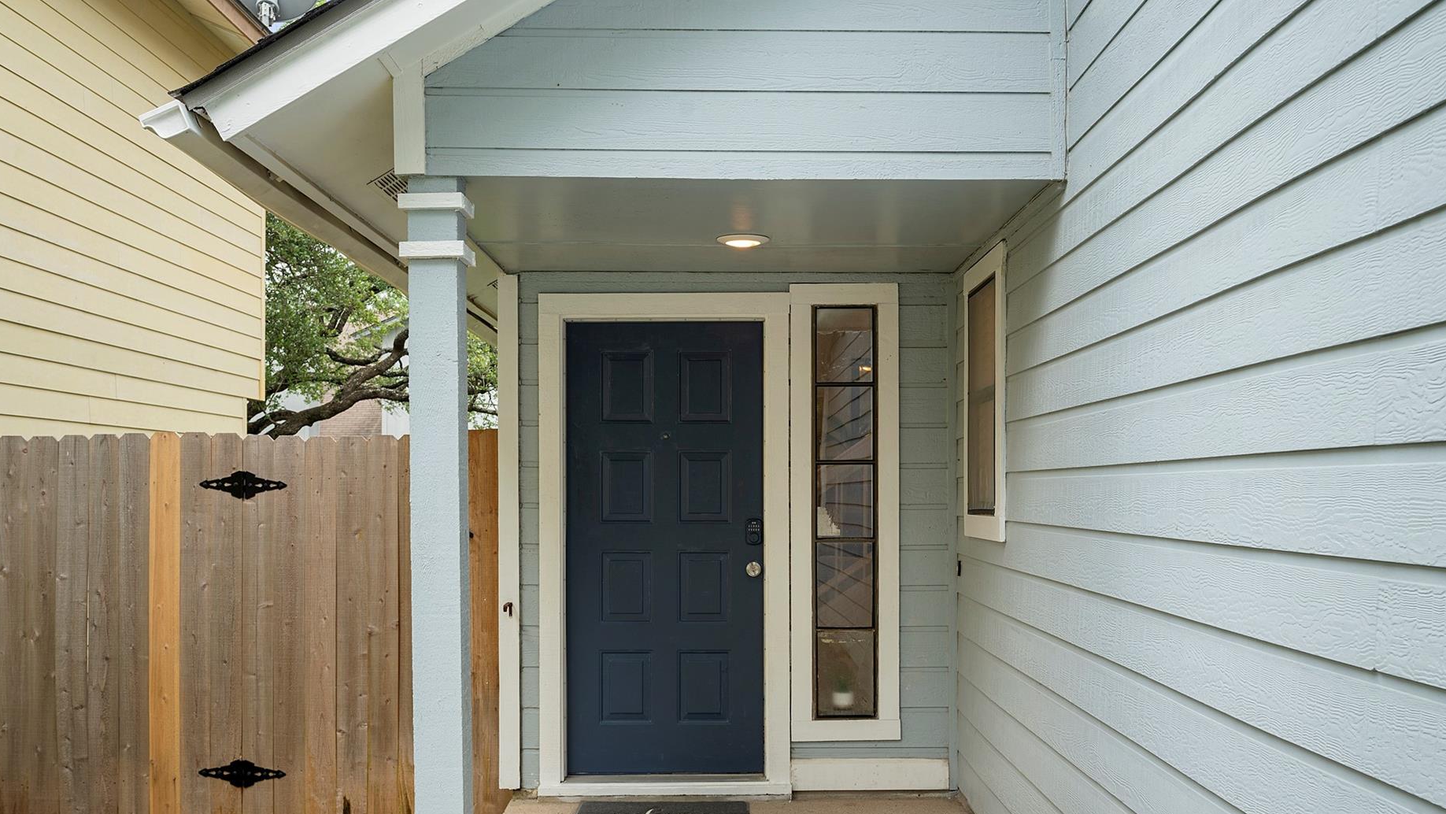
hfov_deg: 56.6
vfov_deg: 33.6
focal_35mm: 35
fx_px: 1342
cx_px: 739
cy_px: 498
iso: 100
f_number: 8
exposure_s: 1/30
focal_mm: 30
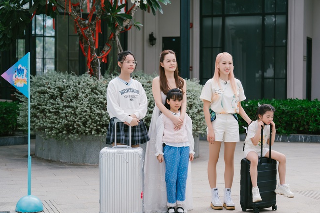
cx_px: 173
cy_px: 113
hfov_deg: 26.3
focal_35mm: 77
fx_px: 685
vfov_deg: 17.7
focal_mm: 70
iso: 200
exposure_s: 1/1000
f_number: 2.8
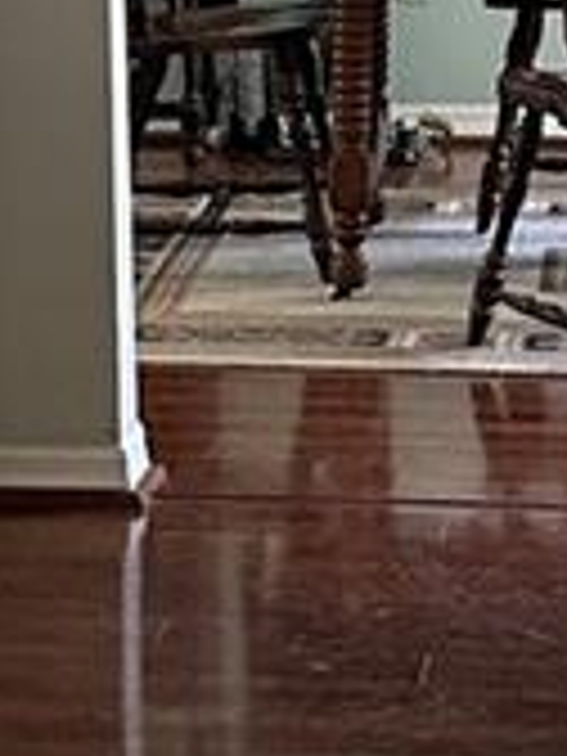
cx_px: 63
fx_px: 3735
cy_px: -194
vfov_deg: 11.3
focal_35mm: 171
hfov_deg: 8.7
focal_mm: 6.86
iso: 320
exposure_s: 1/60
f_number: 1.78
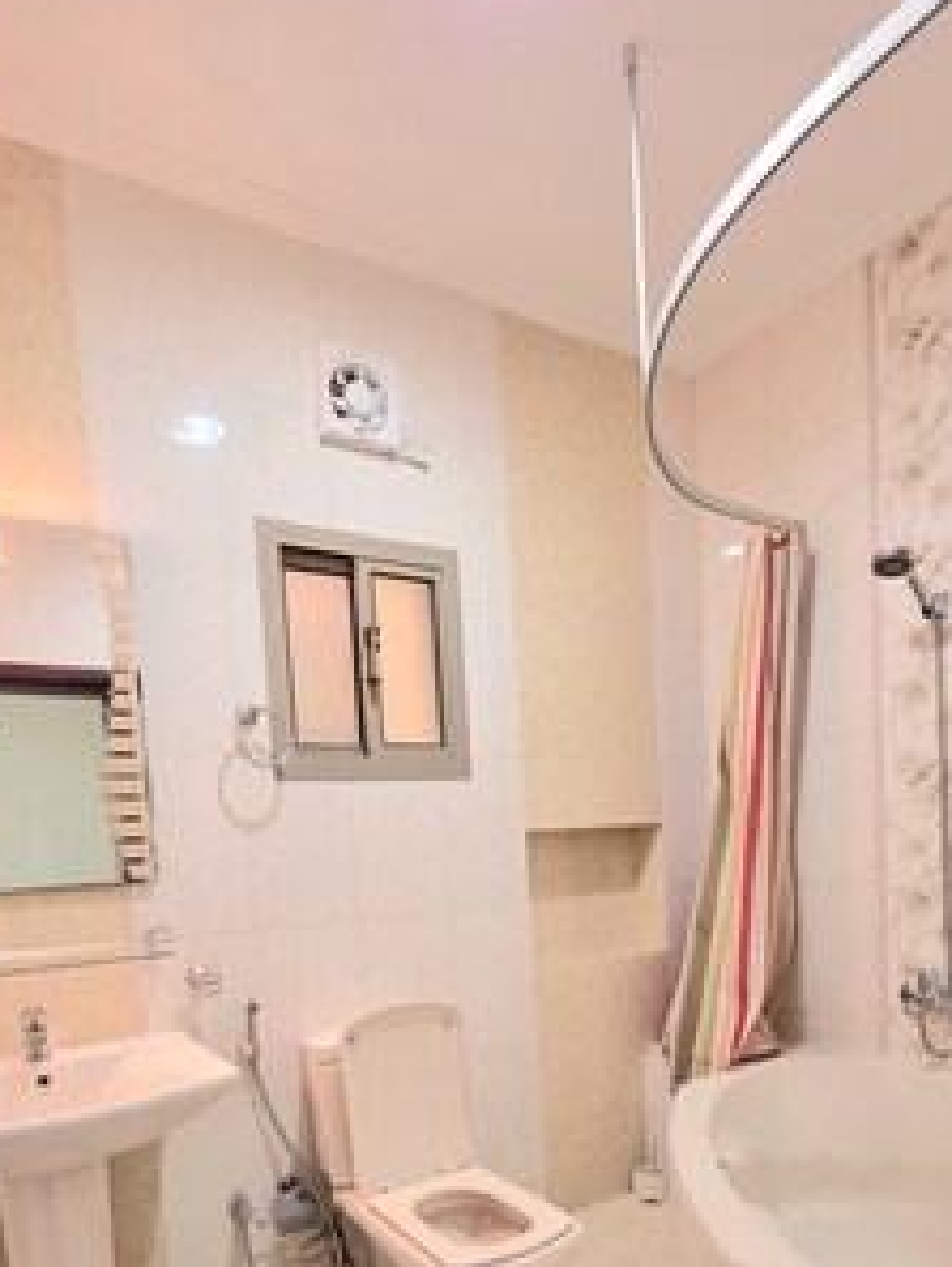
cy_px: 915
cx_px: 403
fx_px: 733
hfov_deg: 65.6
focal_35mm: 20
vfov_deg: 77.0
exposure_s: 1/101
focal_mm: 2.2
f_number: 1.9
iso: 250
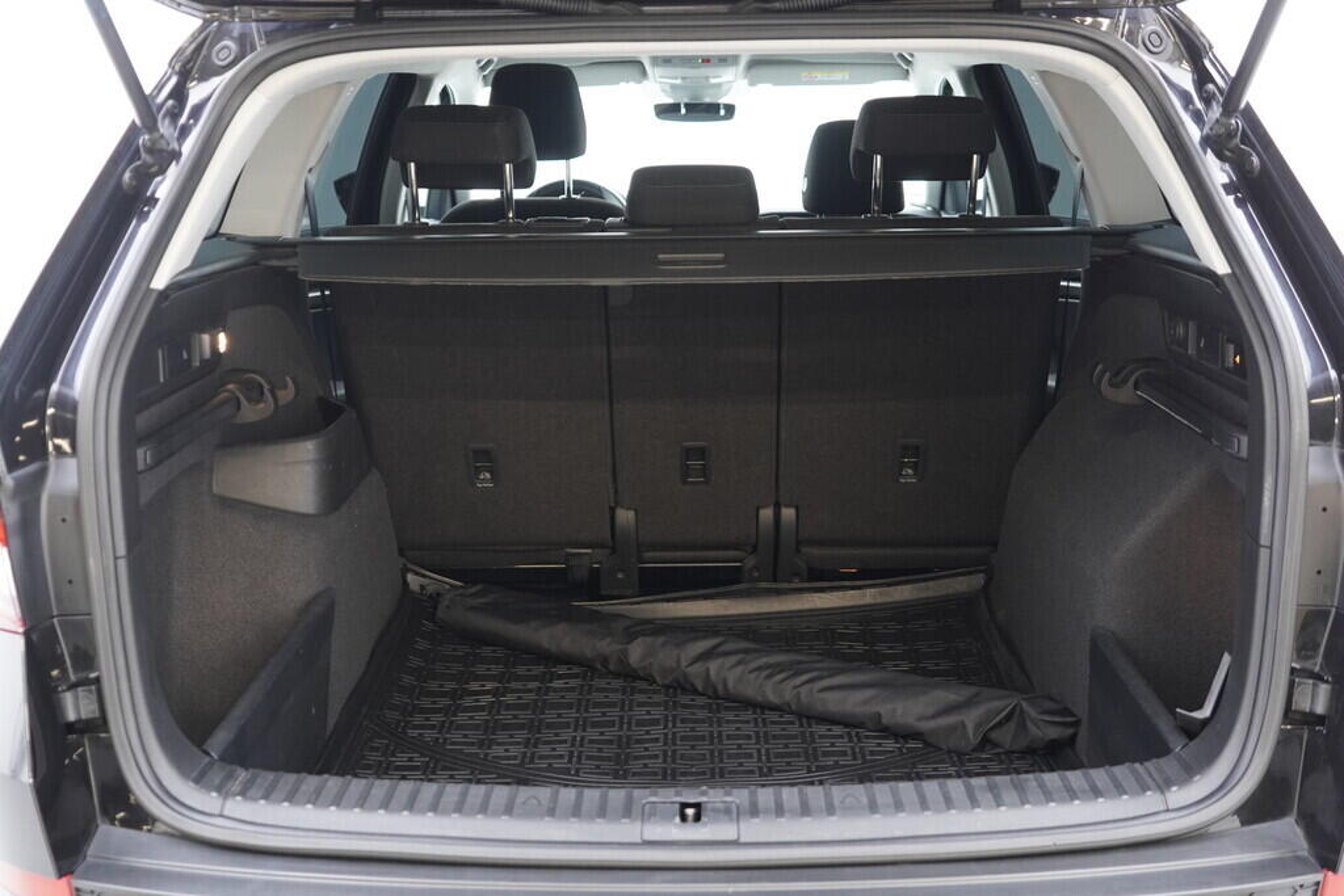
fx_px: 1344
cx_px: 672
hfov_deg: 53.1
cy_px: 448
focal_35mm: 36
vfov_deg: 36.9
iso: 800
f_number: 2.8
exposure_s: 1/40
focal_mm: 24
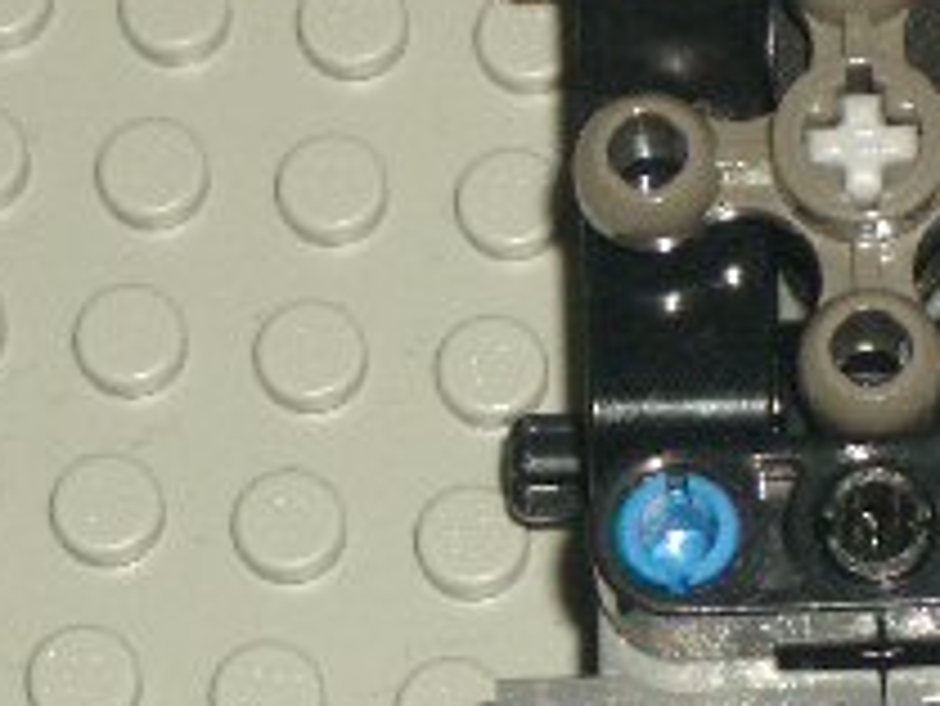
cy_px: 225
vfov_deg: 4.6
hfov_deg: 6.1
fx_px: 8749
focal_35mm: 322
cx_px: 693
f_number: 4.8
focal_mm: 17.4
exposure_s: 1/60
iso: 100
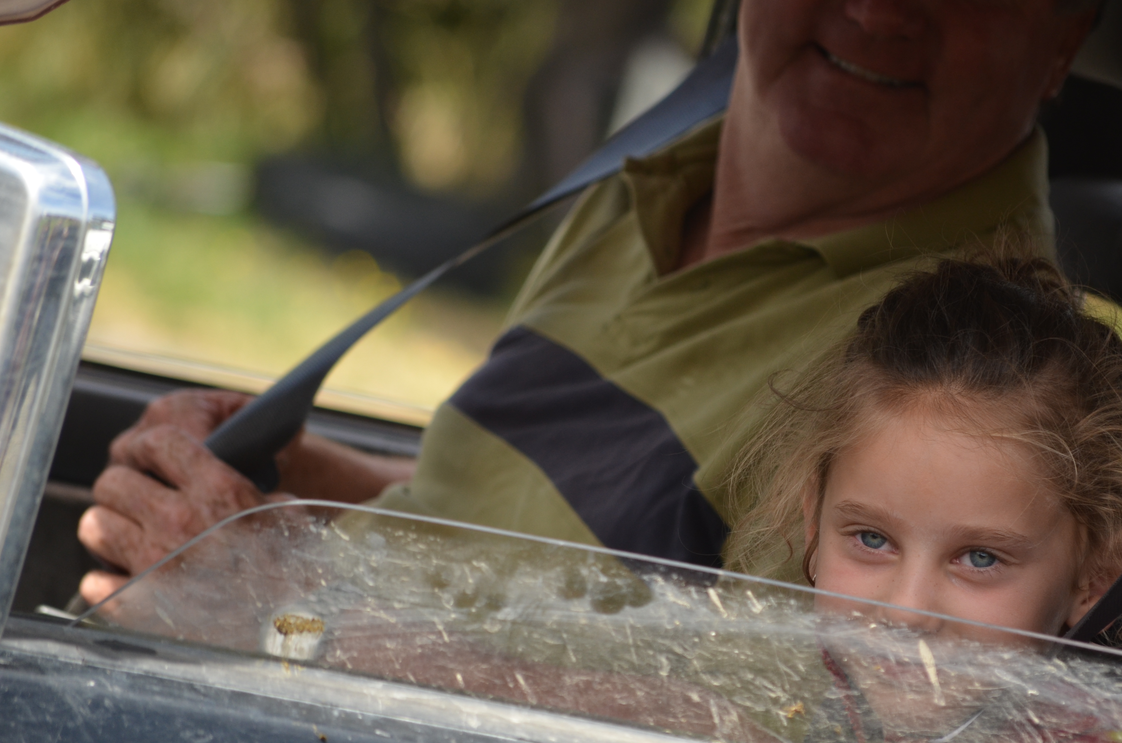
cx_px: 690
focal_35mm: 371
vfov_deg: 3.7
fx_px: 11539
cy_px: 433
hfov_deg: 5.6
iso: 360
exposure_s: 1/500
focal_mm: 200
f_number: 5.6
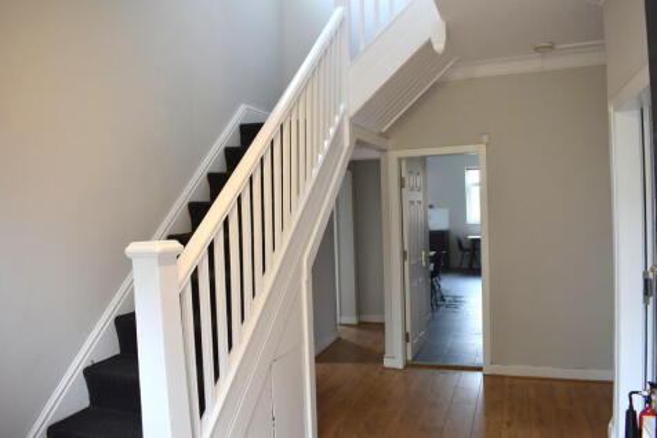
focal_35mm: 27
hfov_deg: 67.4
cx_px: 328
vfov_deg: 47.9
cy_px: 219
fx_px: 493
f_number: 4.5
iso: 400
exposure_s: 1/80
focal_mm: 18
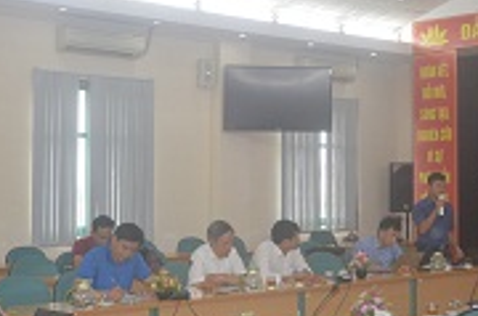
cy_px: 163
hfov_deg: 28.5
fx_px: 928
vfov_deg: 19.3
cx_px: 345
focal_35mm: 70
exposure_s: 1/100
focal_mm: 21
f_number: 4
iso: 400
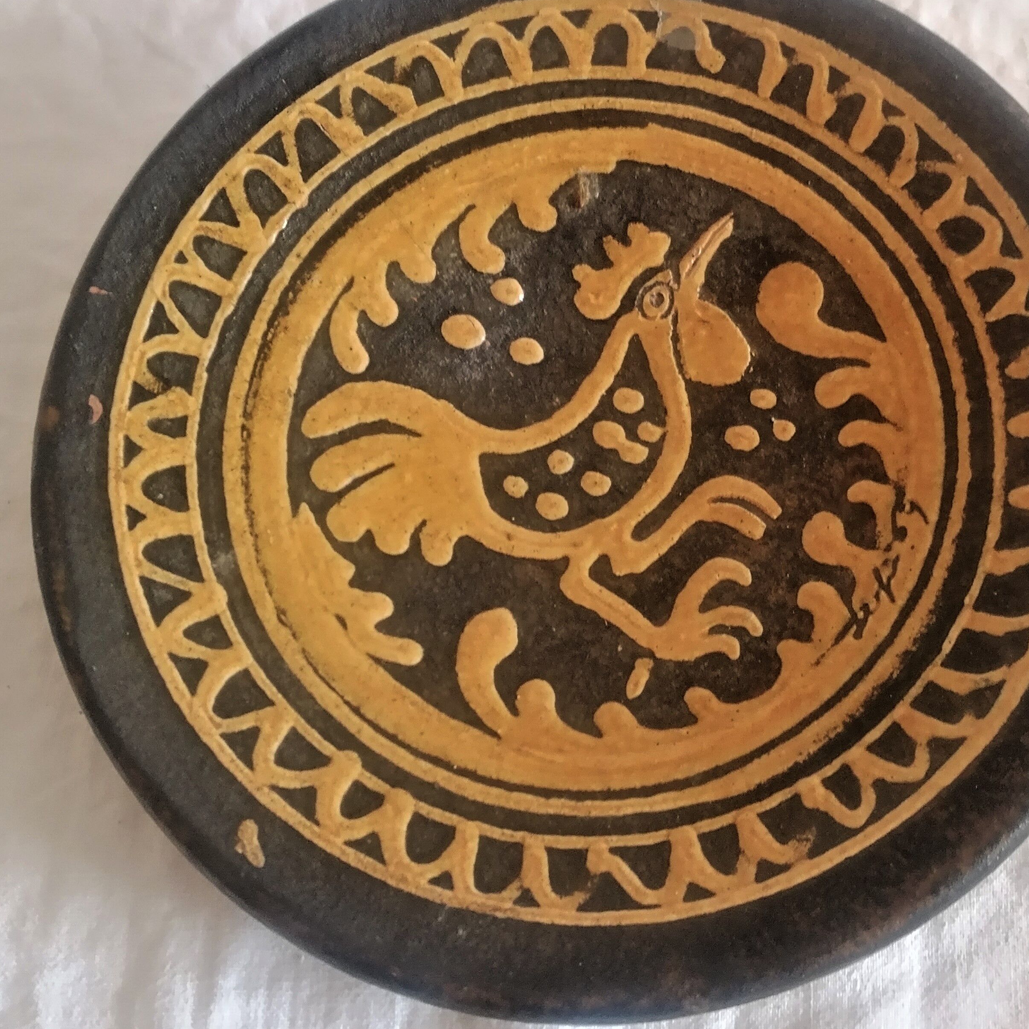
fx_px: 1682
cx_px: 607
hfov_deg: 33.9
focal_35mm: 50
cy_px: 484
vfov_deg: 34.0
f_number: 1.8
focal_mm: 5.4
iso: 400
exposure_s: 1/25
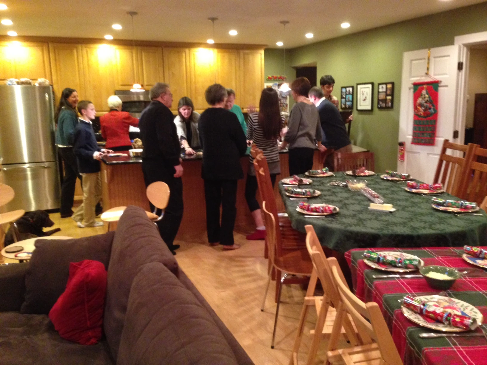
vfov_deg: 42.9
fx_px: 464
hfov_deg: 55.4
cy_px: 182
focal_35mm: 33
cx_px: 244
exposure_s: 1/15
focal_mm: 4.12
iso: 500
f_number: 2.4
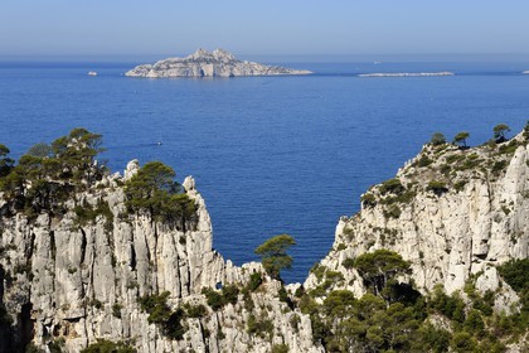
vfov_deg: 15.2
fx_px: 1322
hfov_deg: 22.6
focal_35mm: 90
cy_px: 176
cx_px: 264
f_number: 14
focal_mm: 90
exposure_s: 1/250
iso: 200
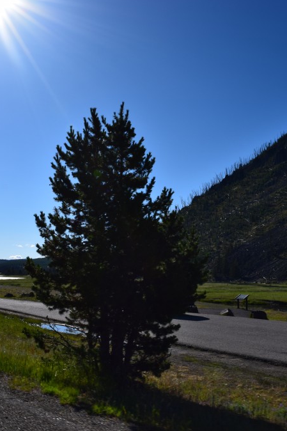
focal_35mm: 41
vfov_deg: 47.4
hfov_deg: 32.5
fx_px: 491
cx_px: 116
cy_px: 215
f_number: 11
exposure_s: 1/500
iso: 280
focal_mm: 18
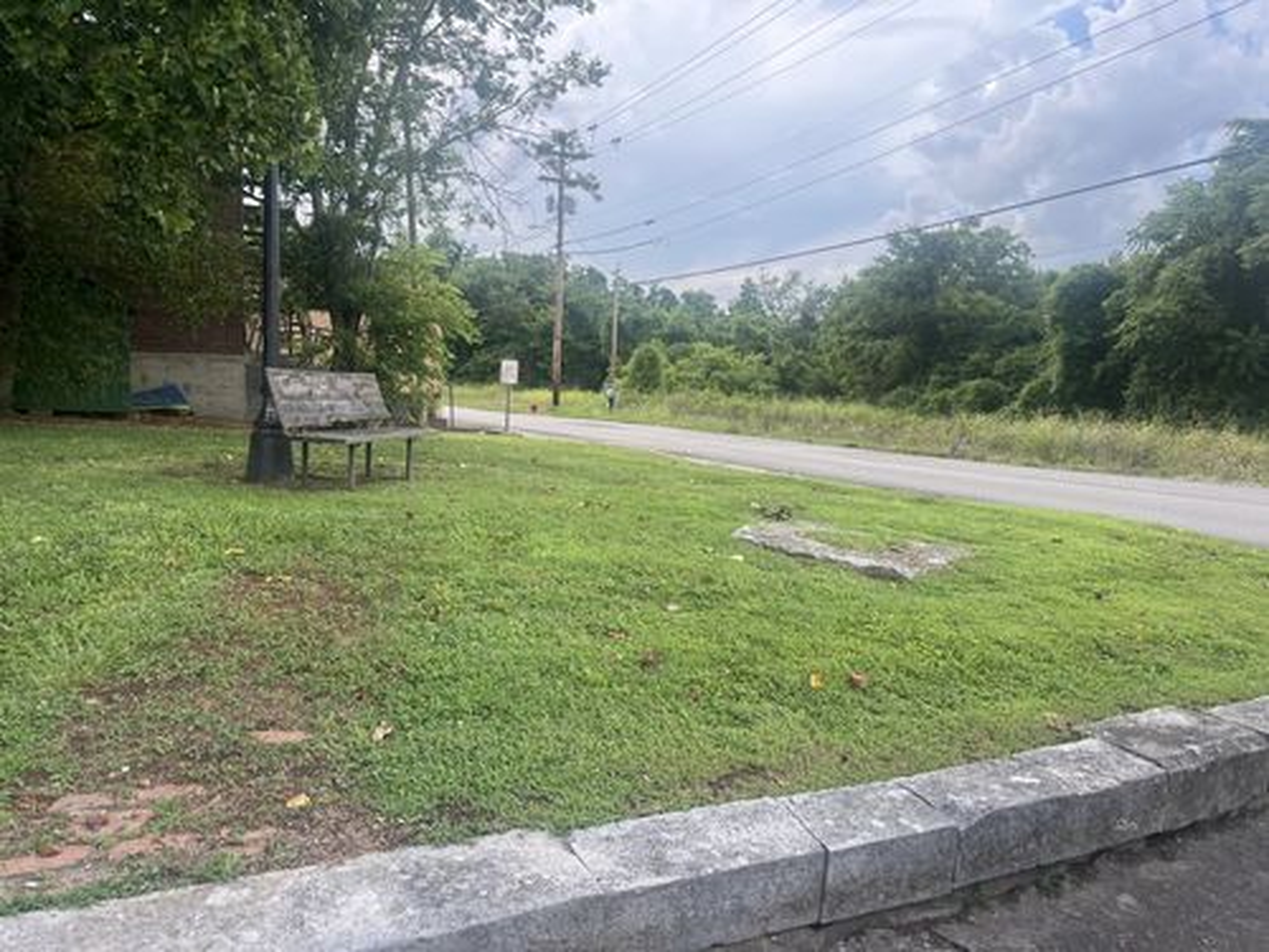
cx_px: 634
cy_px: 476
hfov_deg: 67.3
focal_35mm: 26
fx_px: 953
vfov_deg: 53.1
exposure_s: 1/772
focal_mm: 5.1
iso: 50
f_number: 1.6
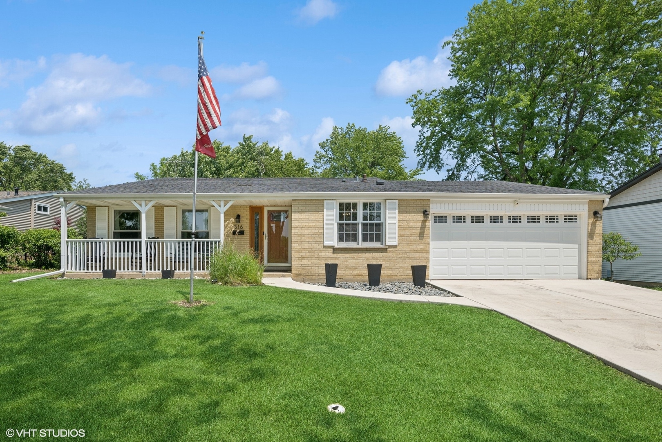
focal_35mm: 20
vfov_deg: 63.2
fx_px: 359
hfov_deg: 85.4
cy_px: 221
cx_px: 331
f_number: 9
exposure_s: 1/640
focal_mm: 19.5
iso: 200
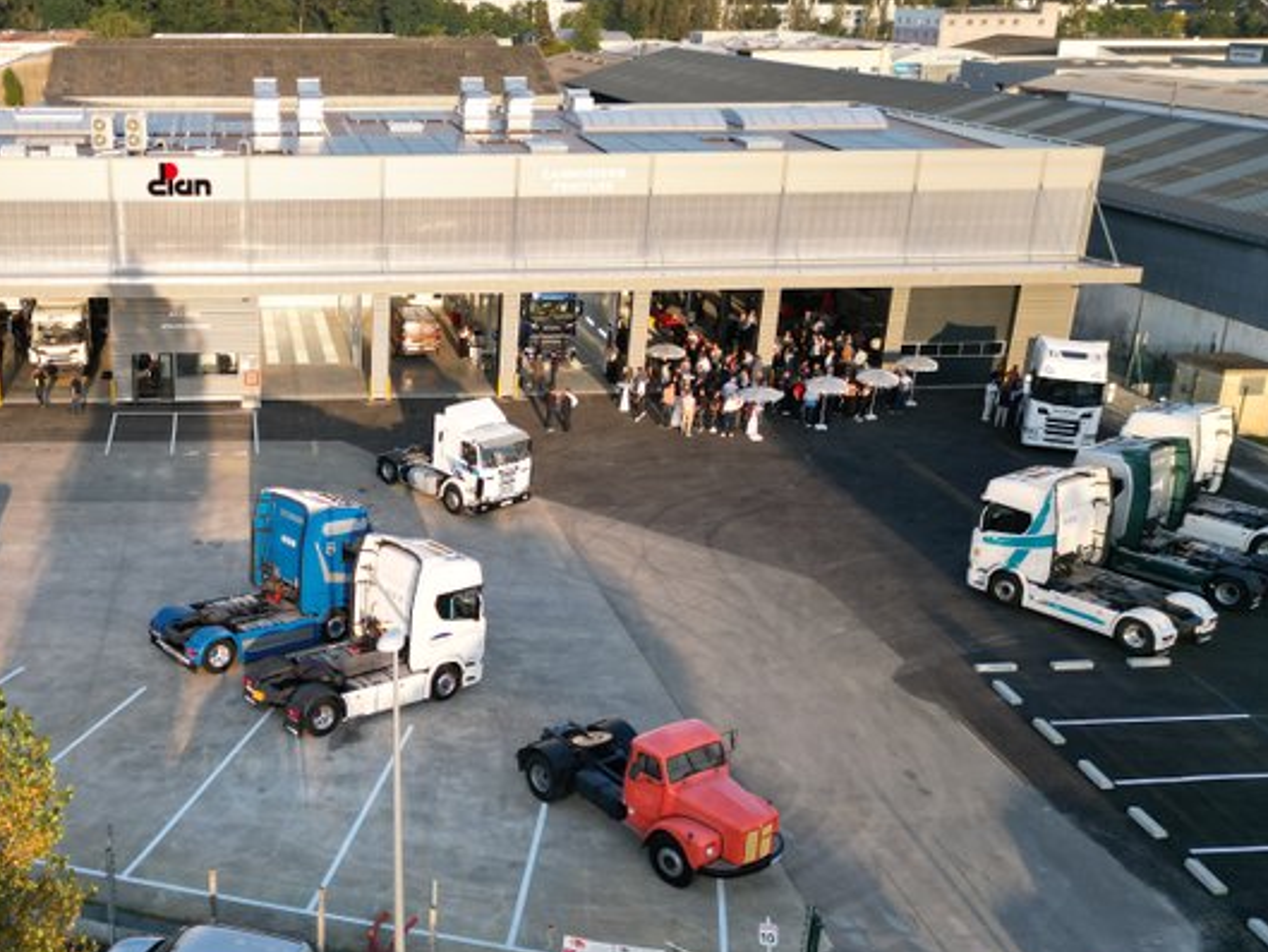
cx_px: 314
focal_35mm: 39
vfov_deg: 36.8
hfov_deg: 46.1
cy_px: 529
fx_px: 1429
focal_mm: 6.72
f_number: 1.7
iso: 150
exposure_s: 1/1250
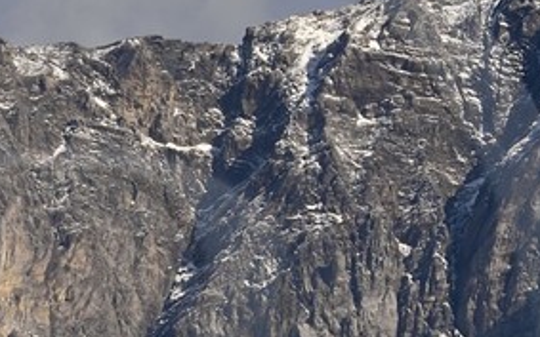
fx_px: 16972
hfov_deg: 1.8
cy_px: 470
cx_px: -166
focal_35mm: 1153
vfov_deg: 1.1
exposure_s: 1/250
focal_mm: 200
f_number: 14
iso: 200
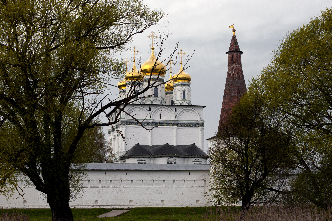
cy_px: 110
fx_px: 663
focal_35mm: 72
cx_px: 166
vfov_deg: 18.9
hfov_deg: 28.1
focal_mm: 48
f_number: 9
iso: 320
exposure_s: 1/1250
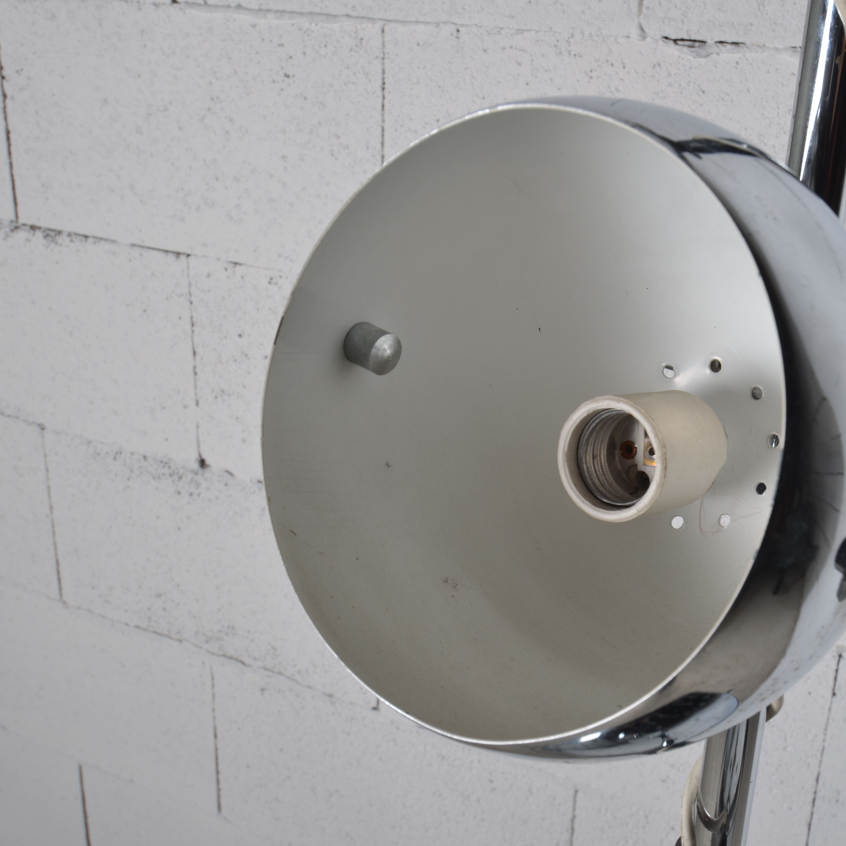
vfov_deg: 42.8
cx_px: 536
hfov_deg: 42.5
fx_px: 1078
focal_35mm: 39
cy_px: 428
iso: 100
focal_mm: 20
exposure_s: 1/125
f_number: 11
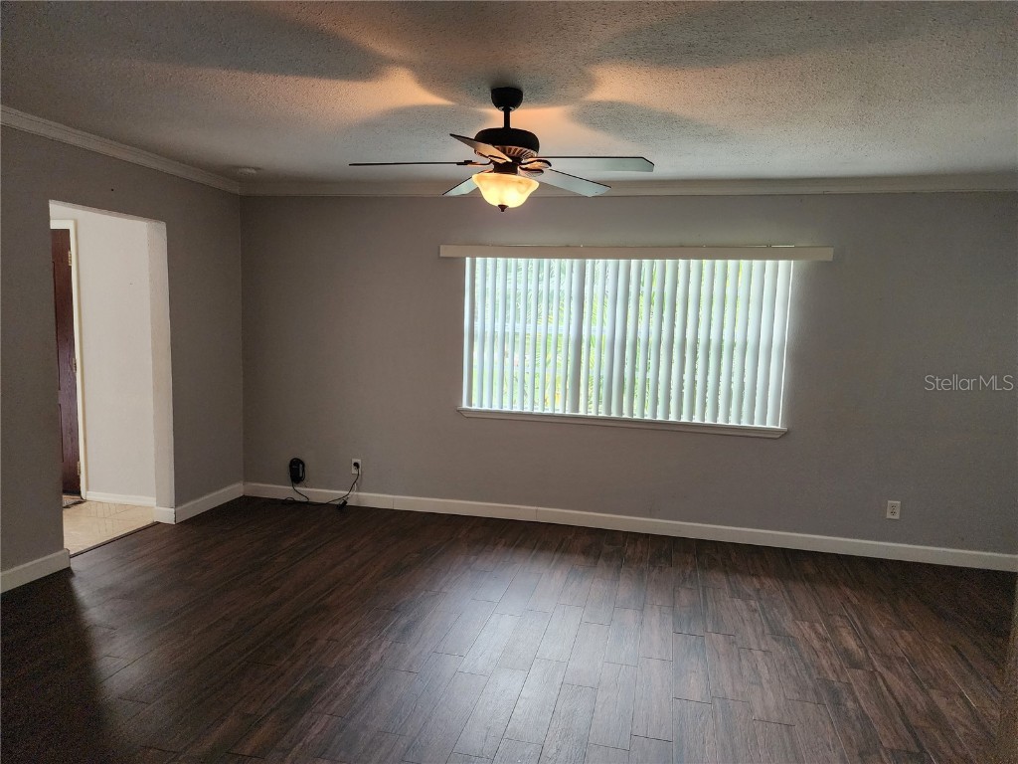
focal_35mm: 23
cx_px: 509
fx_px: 676
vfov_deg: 58.9
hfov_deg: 73.9
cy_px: 382
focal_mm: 6.4
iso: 640
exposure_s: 1/120
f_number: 1.8
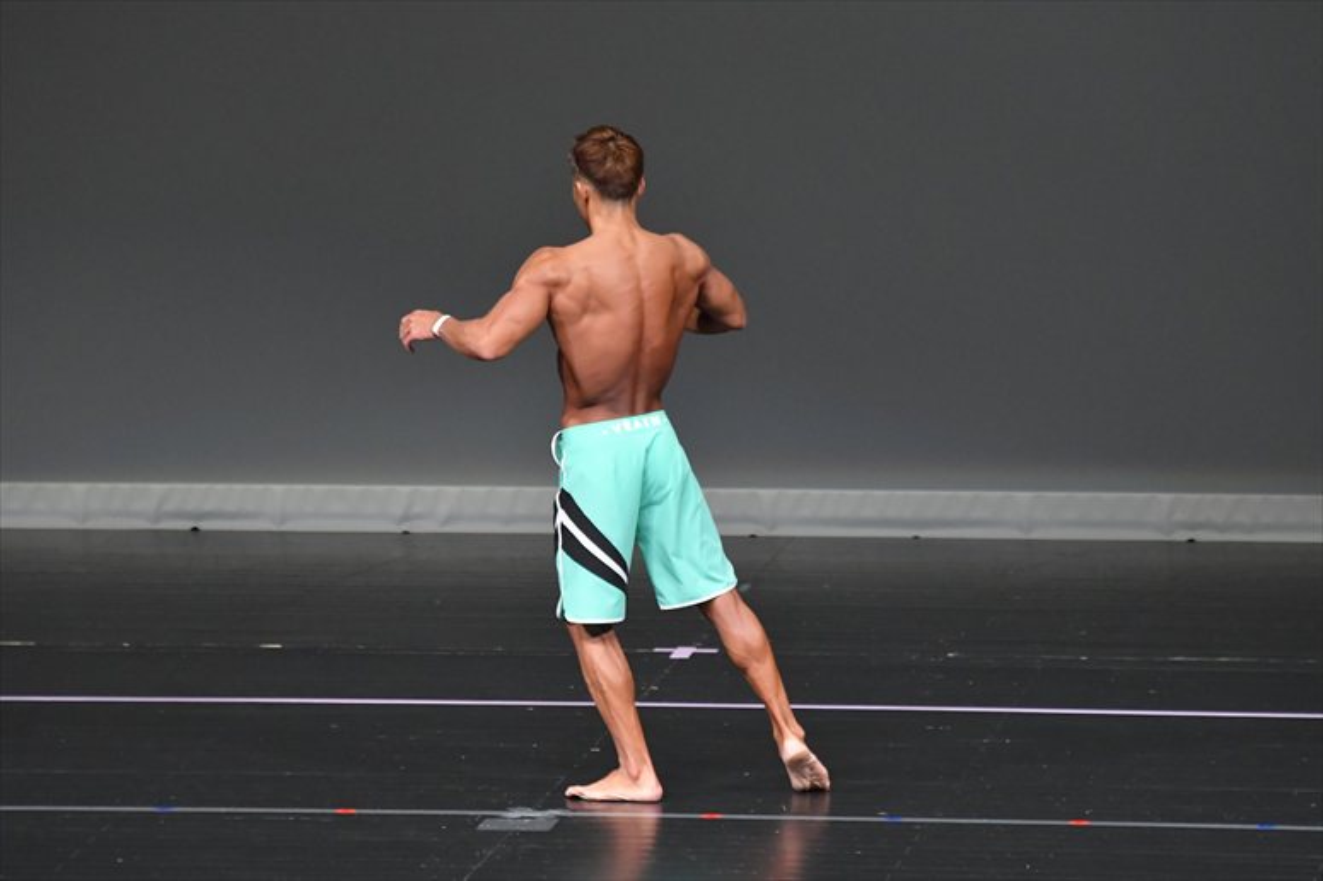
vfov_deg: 4.4
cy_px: 440
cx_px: 662
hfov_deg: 6.5
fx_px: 11571
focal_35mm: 315
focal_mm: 210
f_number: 5.6
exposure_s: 1/400
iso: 4000
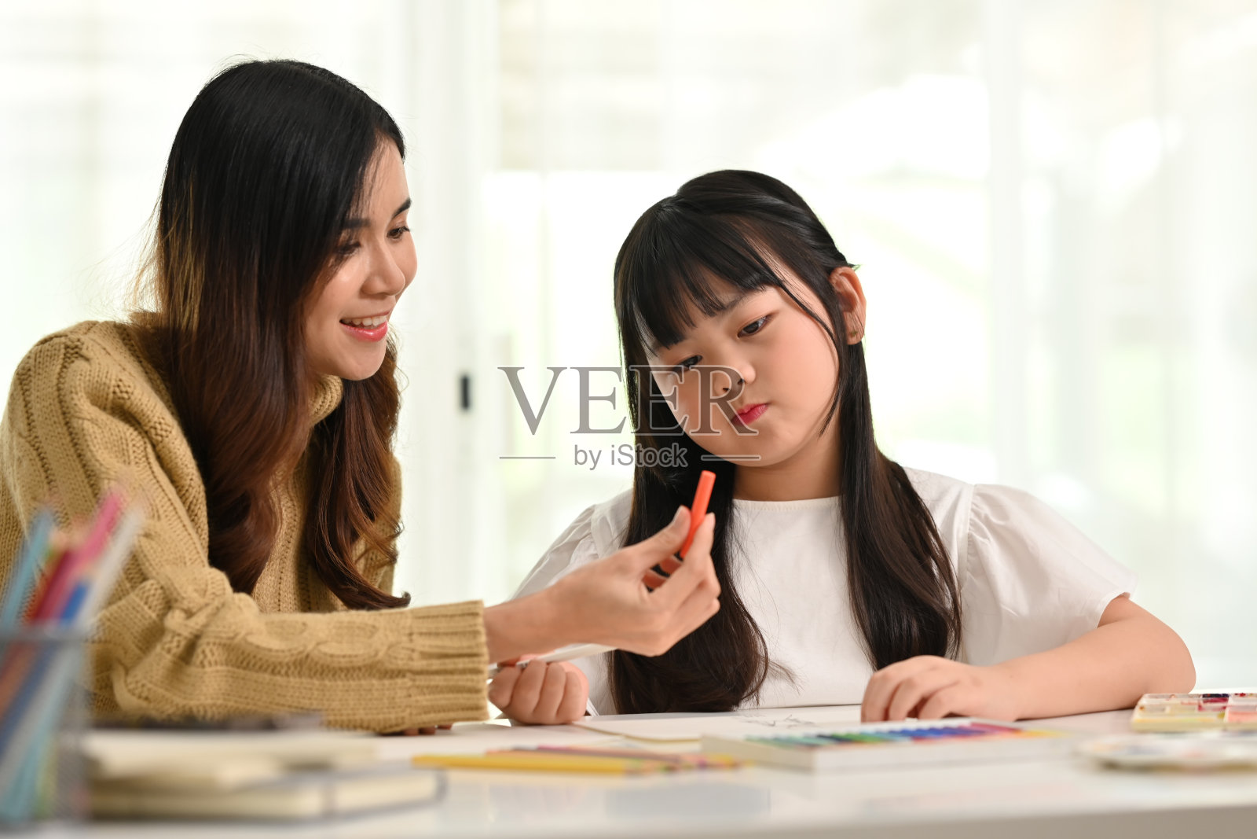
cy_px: 420
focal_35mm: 85
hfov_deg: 23.9
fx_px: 2968
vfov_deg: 16.1
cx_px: 628
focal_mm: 85
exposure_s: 1/100
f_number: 2.8
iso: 400
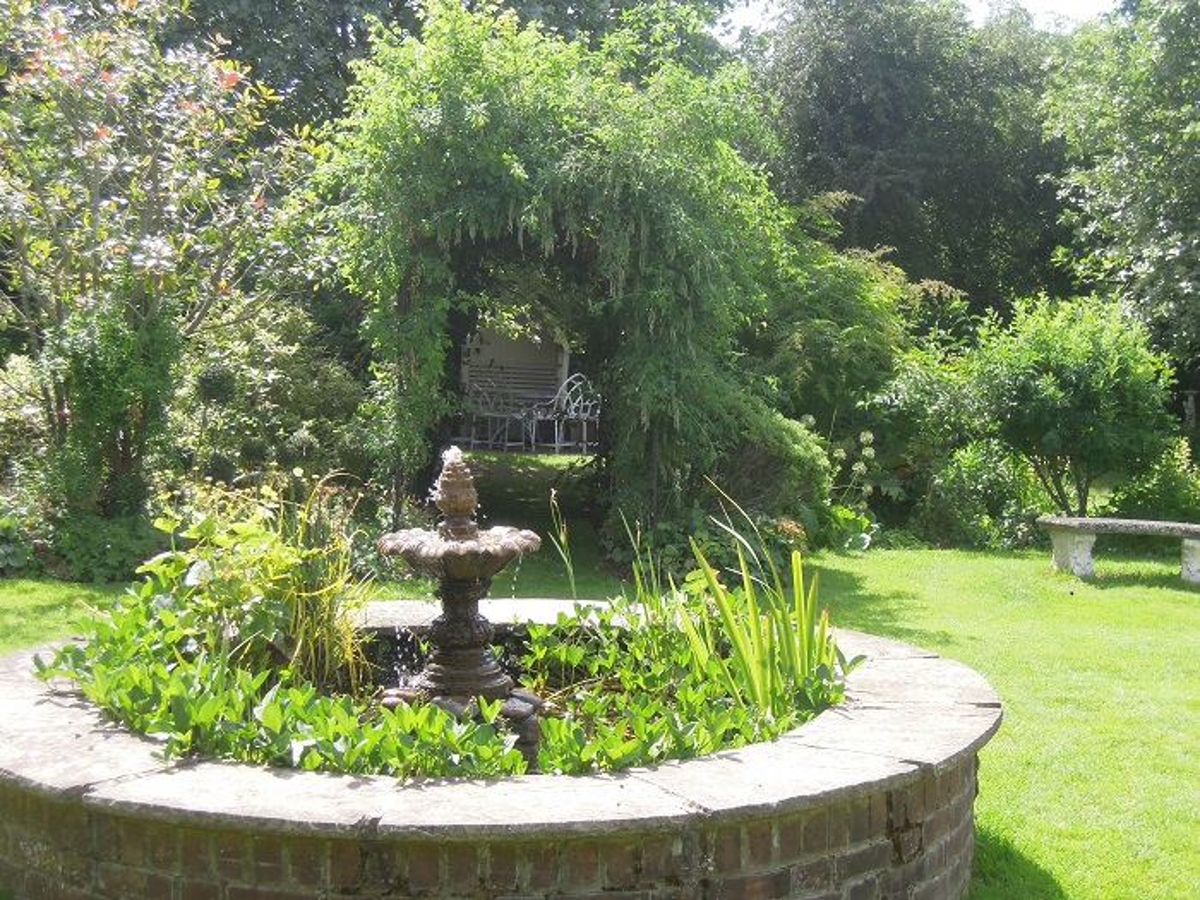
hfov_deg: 34.9
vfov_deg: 26.6
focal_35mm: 55
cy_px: 450
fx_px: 1907
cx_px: 600
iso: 160
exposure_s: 1/320
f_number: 4
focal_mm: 9.9
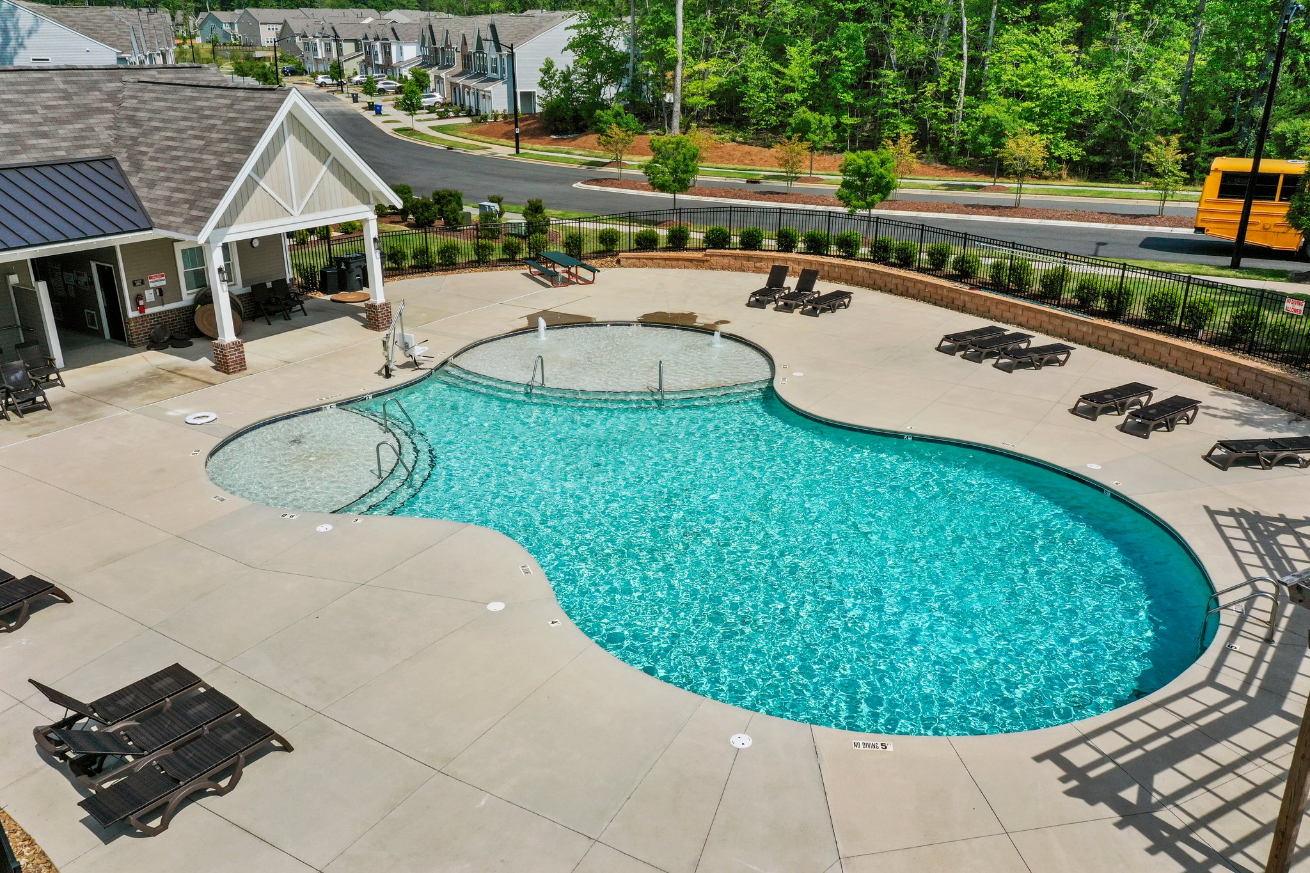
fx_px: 1019
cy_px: 436
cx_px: 655
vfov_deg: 46.4
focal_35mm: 28
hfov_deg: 65.5
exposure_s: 1/1000
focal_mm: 10.26
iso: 100
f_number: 7.1
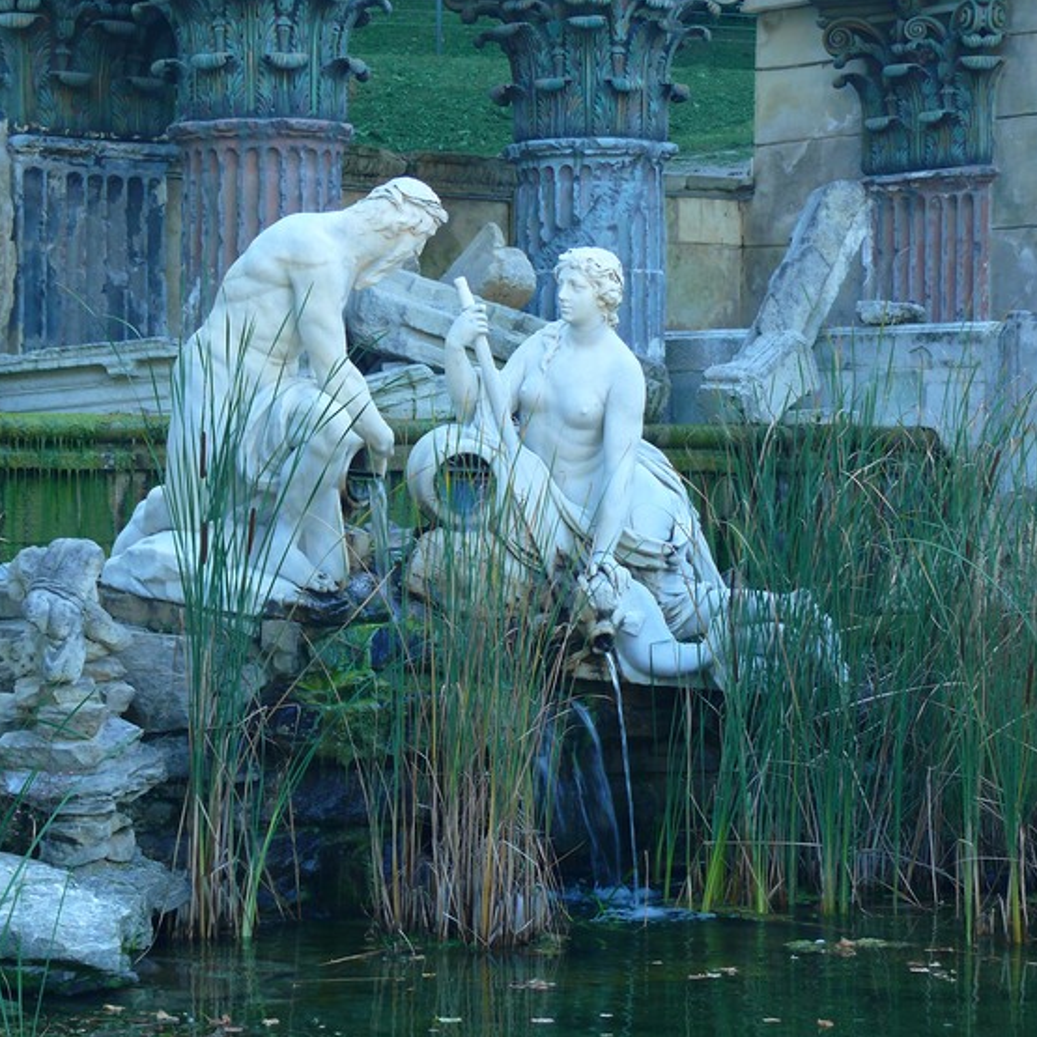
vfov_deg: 17.7
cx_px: 422
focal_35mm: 98
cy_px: 519
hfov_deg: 17.7
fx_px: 3321
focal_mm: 17.2
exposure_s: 1/30
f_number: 3.2
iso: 100
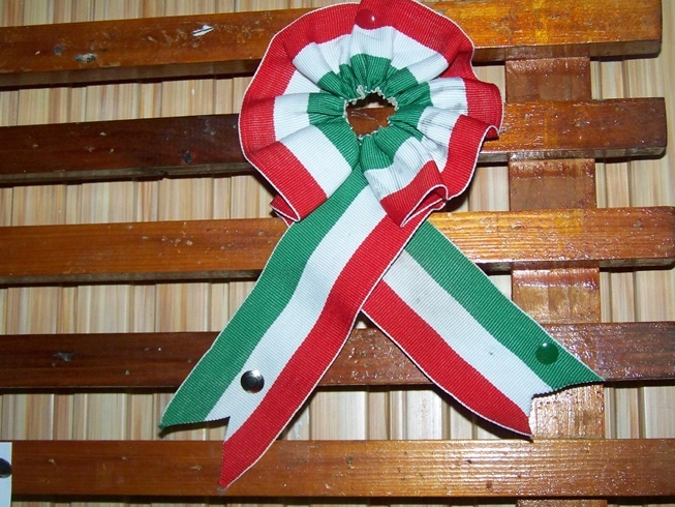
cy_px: 269
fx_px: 1170
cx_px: 376
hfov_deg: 32.1
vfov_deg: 24.4
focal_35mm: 60
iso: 200
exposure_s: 1/30
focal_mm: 8.1
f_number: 2.8
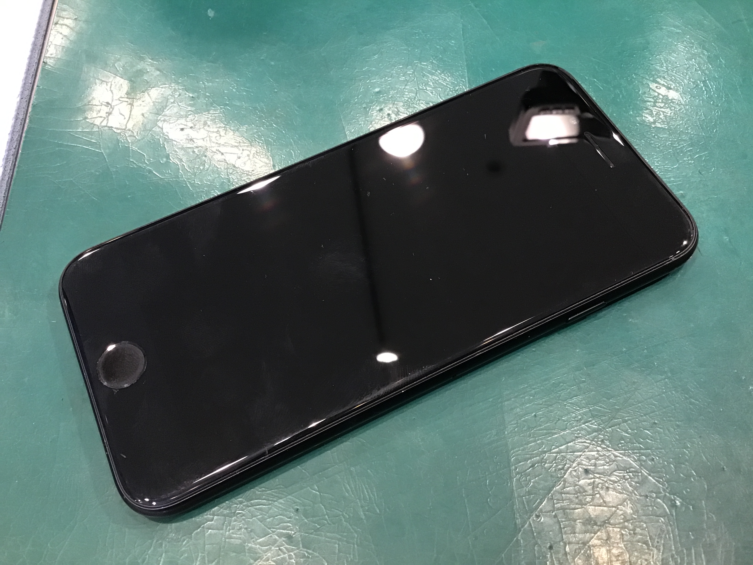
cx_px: 376
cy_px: 282
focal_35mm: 31
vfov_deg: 45.4
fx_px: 674
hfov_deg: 58.4
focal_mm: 3.3
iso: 160
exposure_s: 1/33
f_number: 2.4
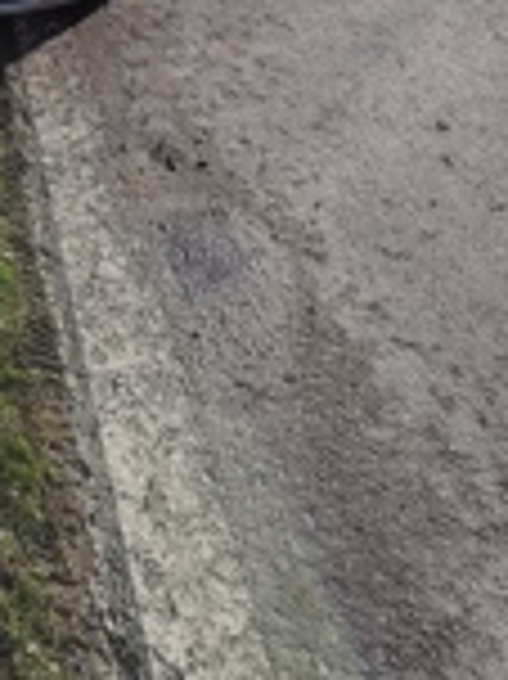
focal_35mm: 61
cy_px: -126
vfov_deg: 27.9
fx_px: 1195
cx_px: -103
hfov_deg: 22.1
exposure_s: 1/1648
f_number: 1.65
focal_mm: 6.19
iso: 50
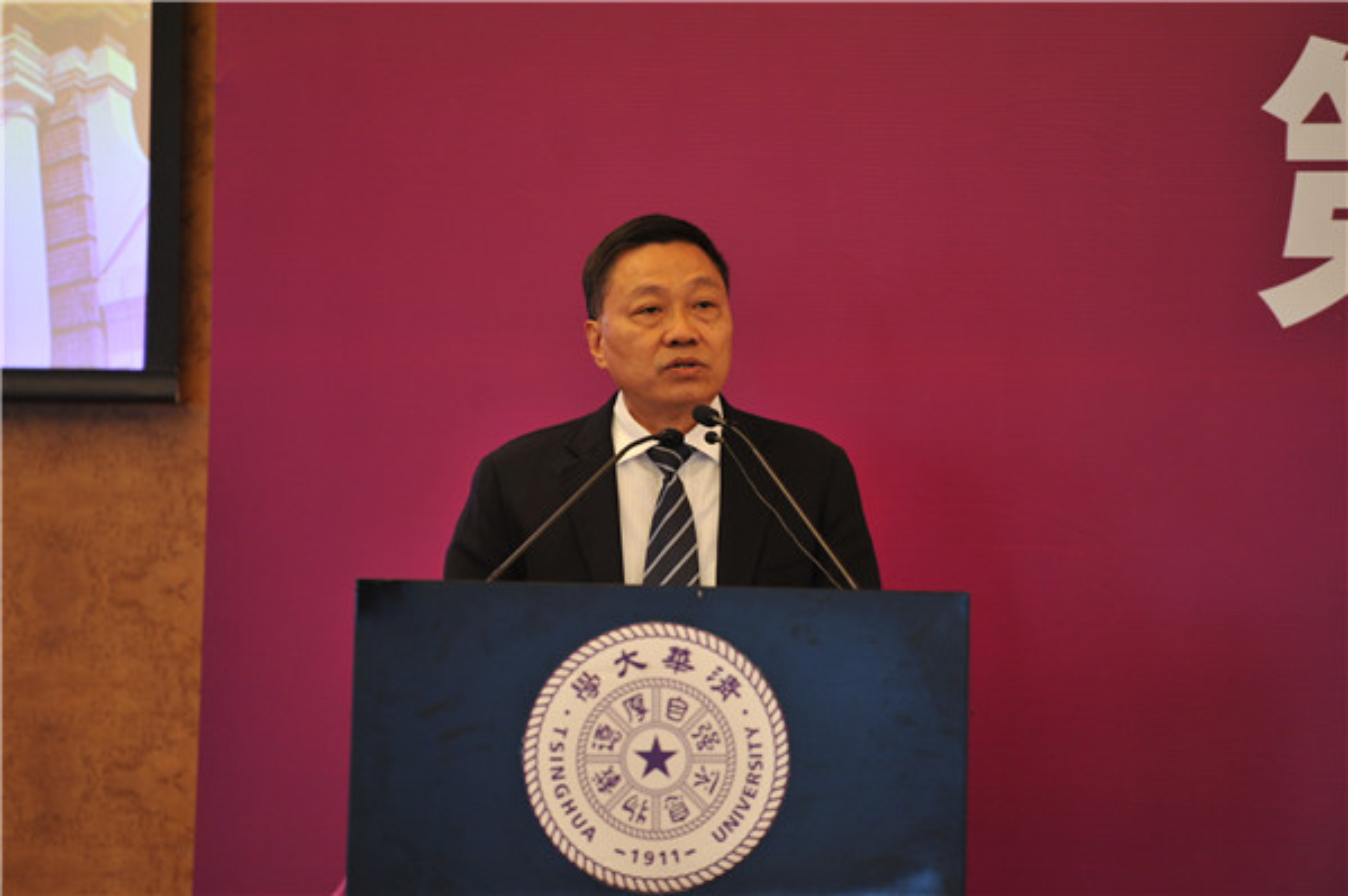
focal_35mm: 200
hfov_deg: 10.3
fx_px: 7483
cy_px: 448
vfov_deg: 6.9
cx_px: 674
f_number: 3.2
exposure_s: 1/160
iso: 1250
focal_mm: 200
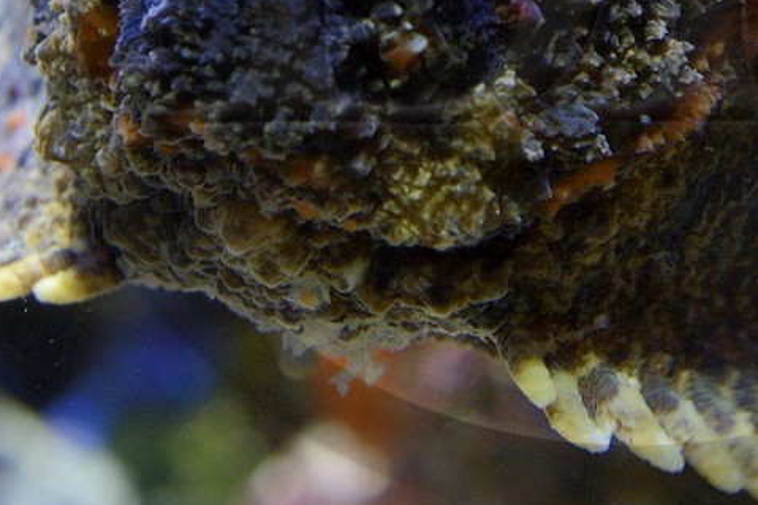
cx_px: 635
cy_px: -136
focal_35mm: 107
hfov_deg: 18.9
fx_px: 2252
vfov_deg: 12.4
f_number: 4
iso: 1600
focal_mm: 32
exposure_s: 1/80
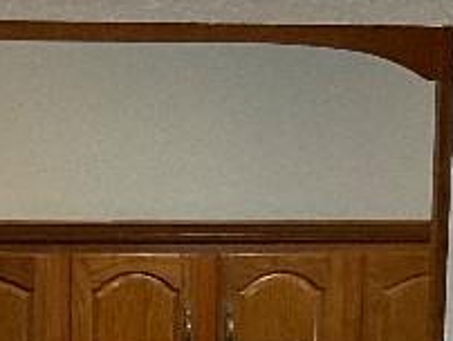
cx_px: 29
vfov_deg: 9.1
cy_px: 803
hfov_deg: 13.3
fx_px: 1926
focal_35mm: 147
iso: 64
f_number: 1.8
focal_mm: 3
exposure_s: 1/78
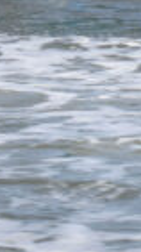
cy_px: -321
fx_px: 2900
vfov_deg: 4.9
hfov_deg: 2.8
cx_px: 362
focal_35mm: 435
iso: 200
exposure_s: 1/400
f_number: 10
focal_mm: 38
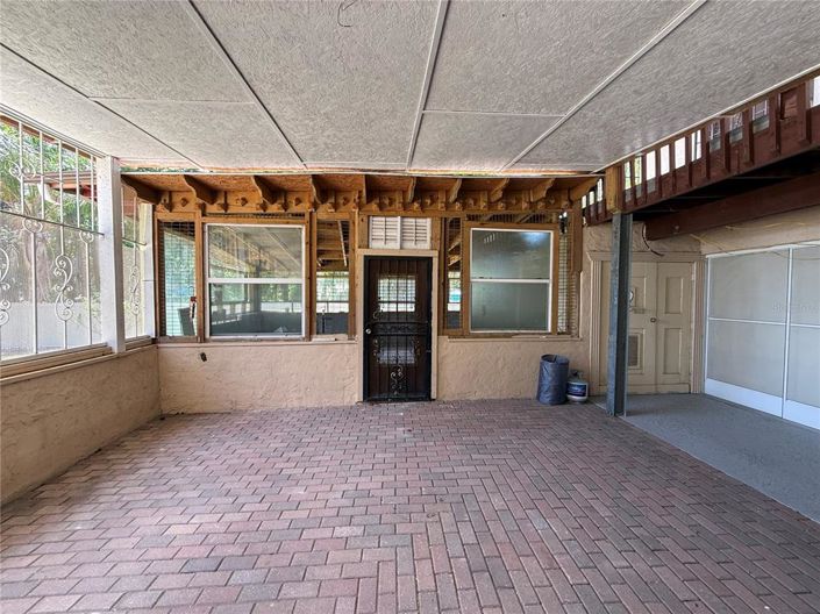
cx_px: 410
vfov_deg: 85.6
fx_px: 331
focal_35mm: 14
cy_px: 307
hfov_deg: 102.1
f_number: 2.2
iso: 125
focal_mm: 2.22
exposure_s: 1/99
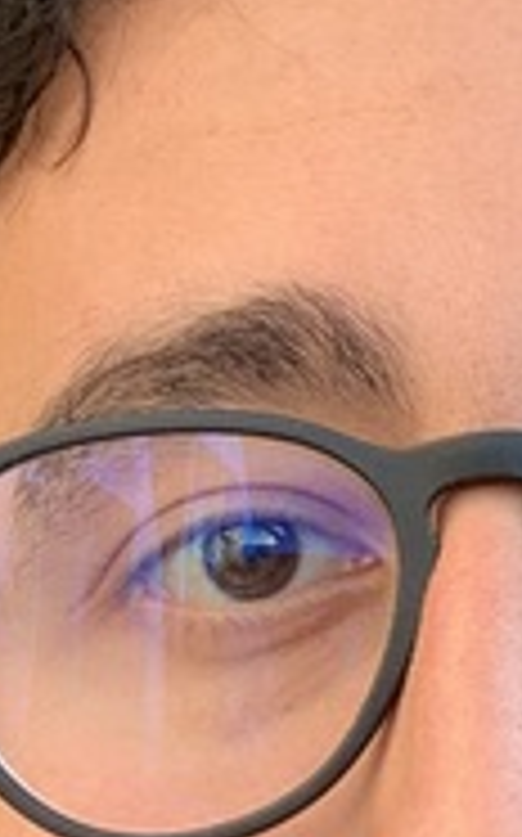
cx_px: 531
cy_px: 554
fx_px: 4263
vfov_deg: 11.2
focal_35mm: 187
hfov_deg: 7.0
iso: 20
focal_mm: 2.87
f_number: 2.2
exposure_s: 1/121
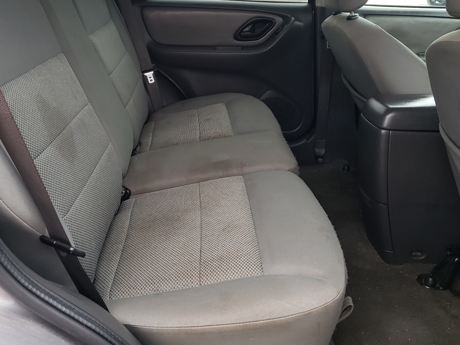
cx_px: 205
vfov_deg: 44.0
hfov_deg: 56.7
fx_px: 425
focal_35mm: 32
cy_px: 143
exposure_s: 1/120
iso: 68
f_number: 1.5
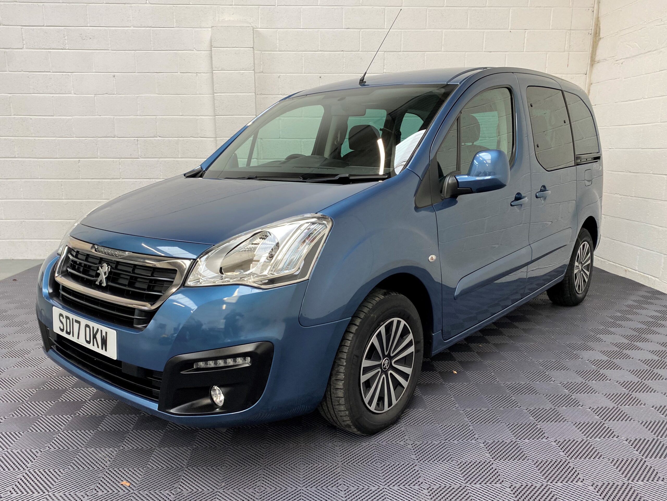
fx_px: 501
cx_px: 334
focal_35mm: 26
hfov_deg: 67.3
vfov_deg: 53.1
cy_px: 250
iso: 125
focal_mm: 4.25
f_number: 1.8
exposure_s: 1/100
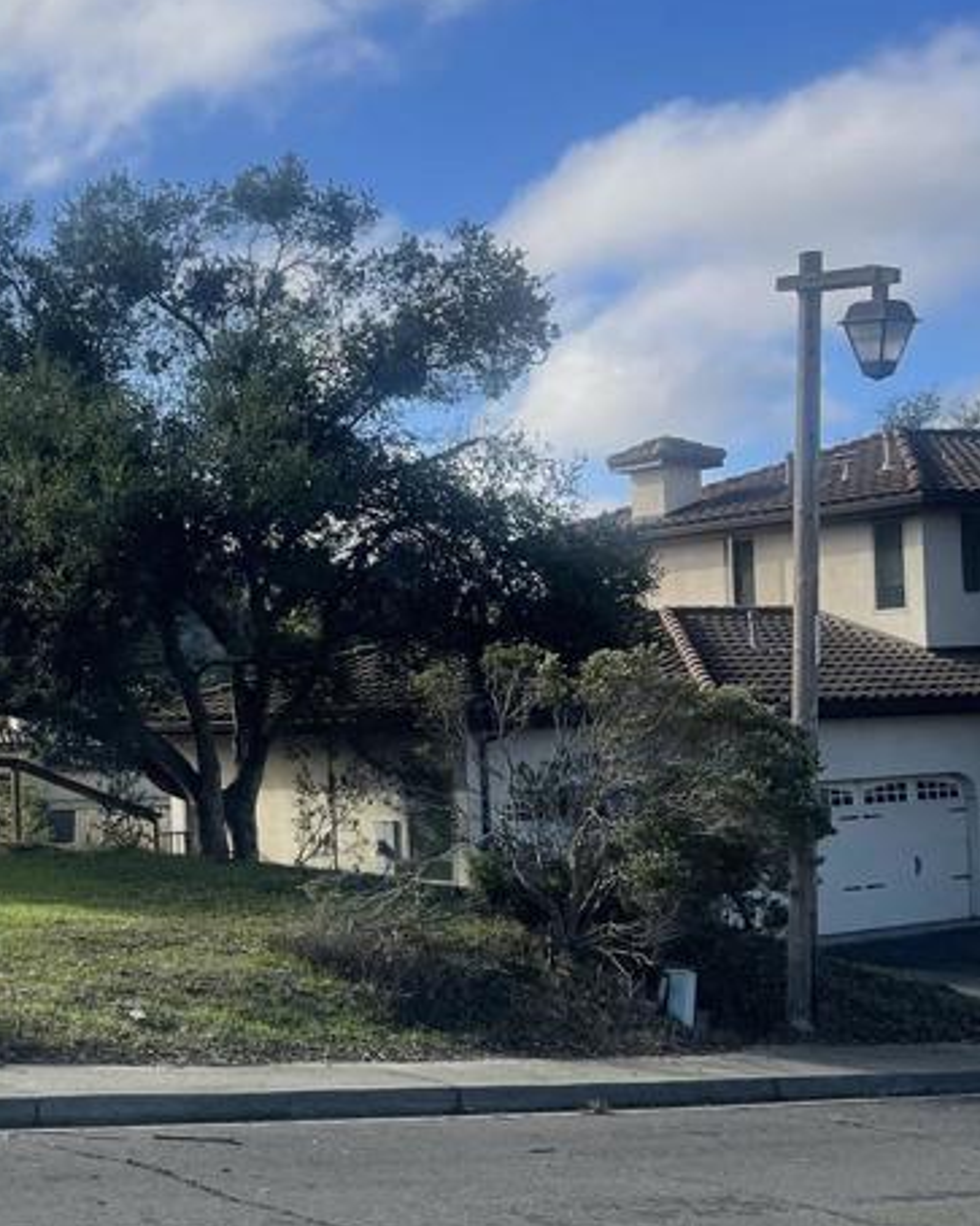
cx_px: 11
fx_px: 1995
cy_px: 675
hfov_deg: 26.2
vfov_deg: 34.1
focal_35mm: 55
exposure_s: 1/4525
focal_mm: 5.1
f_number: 1.6
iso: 32
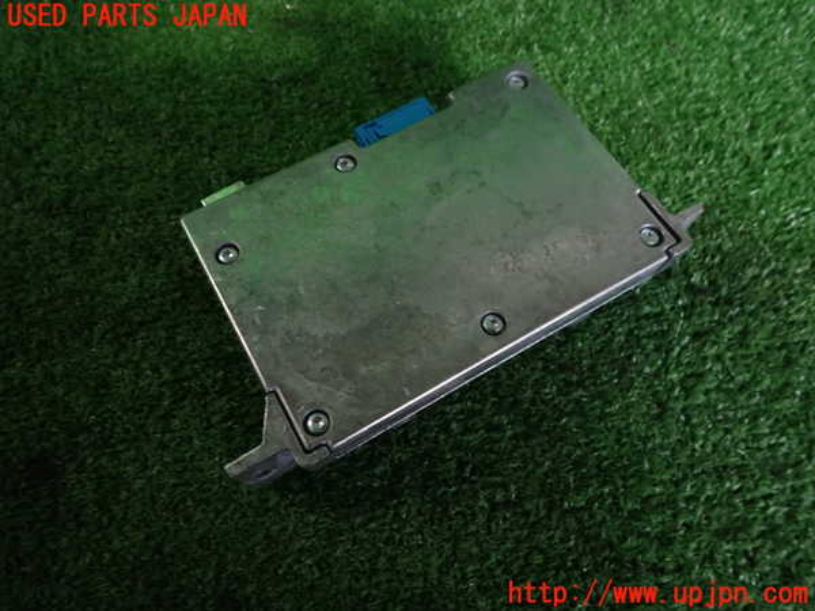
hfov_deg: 69.4
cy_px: 306
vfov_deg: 54.9
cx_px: 408
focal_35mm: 25
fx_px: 589
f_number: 2
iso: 200
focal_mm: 4.5
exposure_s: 1/60
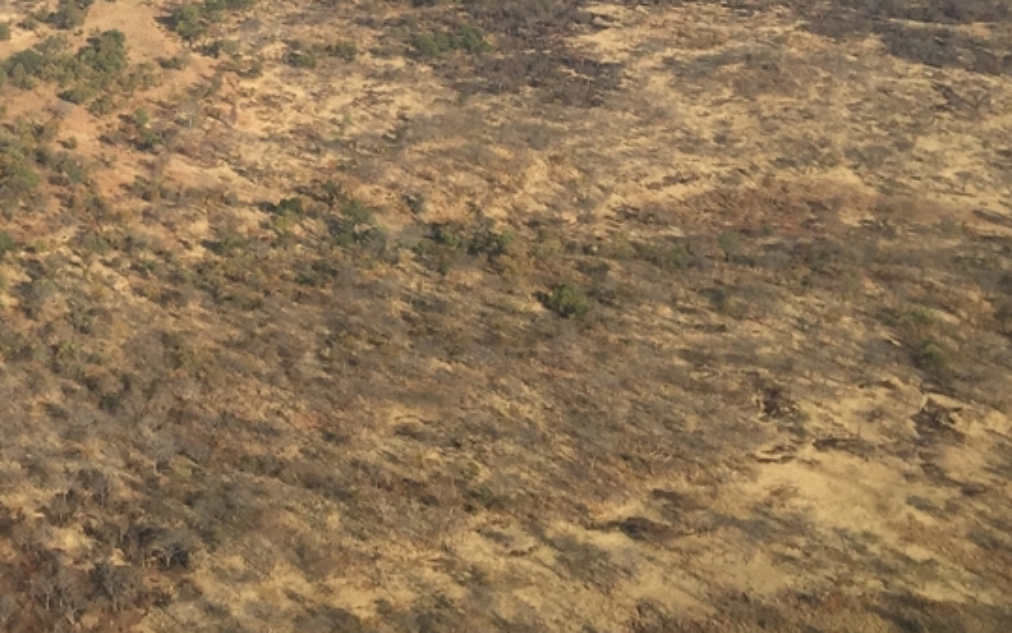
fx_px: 2014
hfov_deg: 27.0
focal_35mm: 73
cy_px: -79
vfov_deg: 17.2
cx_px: 51
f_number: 2.2
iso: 32
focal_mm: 4.15
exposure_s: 1/1883
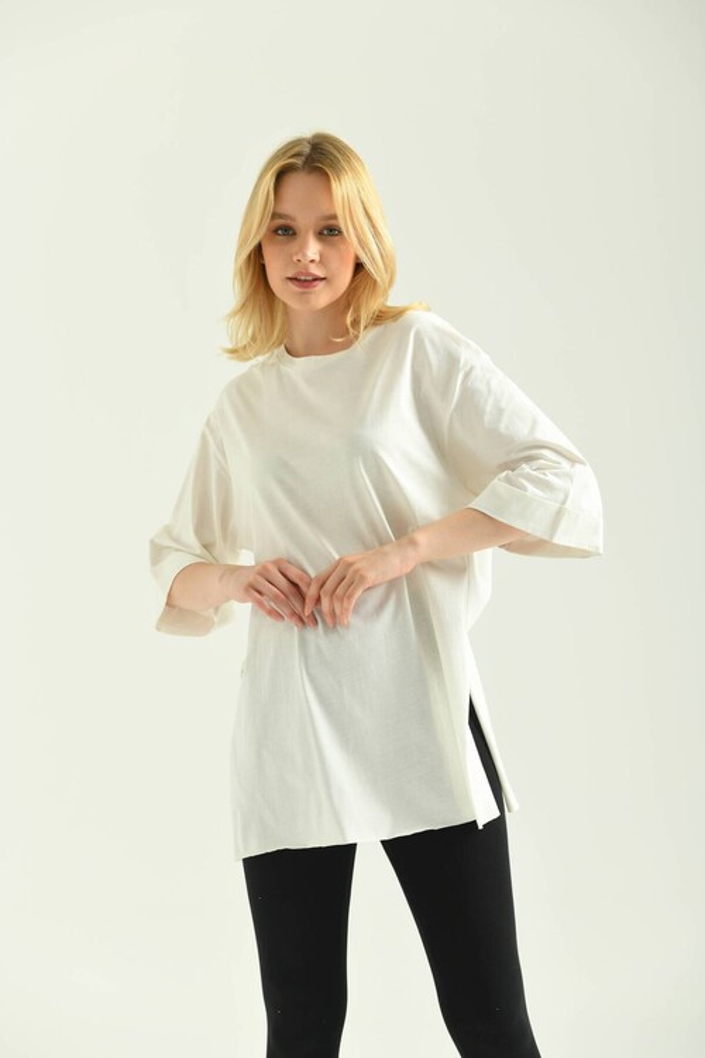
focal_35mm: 70
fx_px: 2056
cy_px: 529
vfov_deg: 28.8
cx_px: 352
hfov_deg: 19.5
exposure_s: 1/160
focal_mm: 70
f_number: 5.6
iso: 125
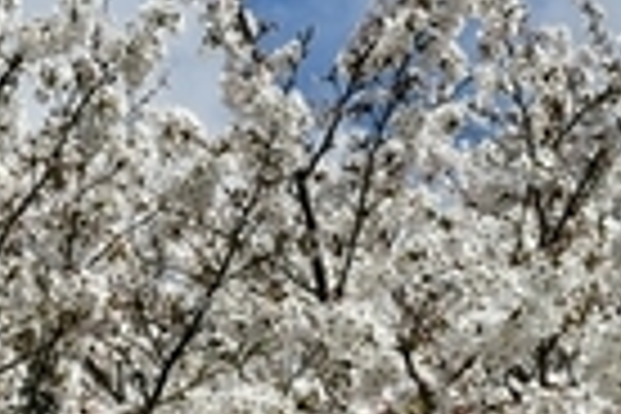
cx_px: -256
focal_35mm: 217
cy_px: 234
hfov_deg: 9.3
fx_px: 3743
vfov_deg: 6.3
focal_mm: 50
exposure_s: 1/400
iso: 100
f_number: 10
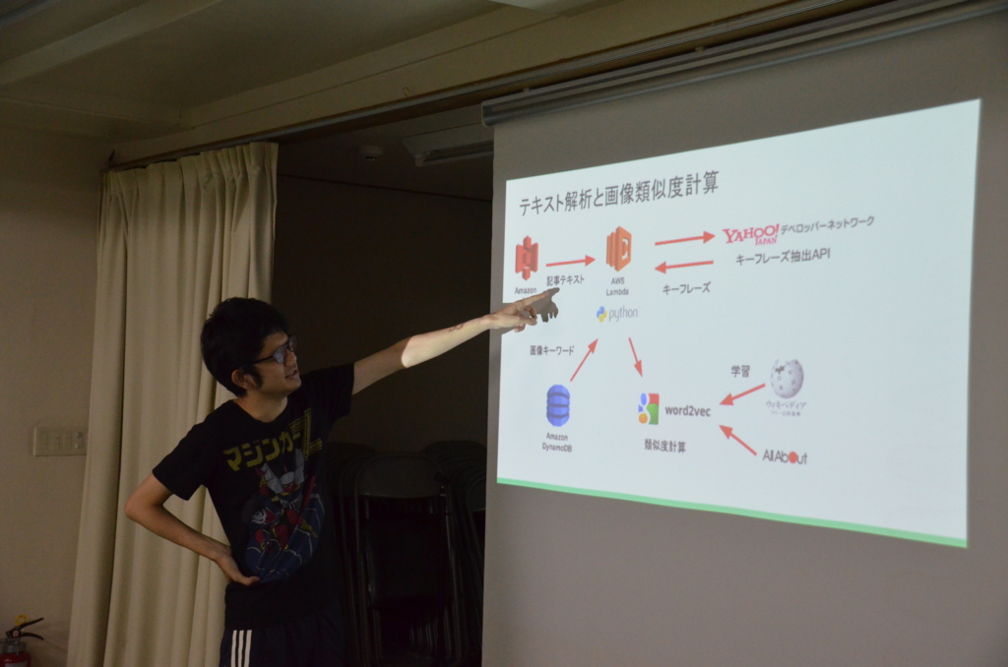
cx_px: 504
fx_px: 1593
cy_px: 334
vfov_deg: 23.7
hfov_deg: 35.1
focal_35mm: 57
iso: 2500
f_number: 6.3
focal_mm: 38
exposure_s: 1/160
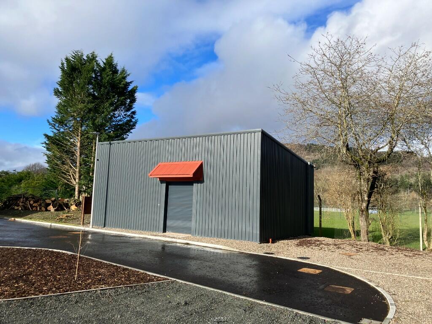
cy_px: 162
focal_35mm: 28
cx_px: 216
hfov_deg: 63.4
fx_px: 349
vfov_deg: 49.7
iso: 32
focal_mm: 3.99
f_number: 1.8
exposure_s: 1/1567
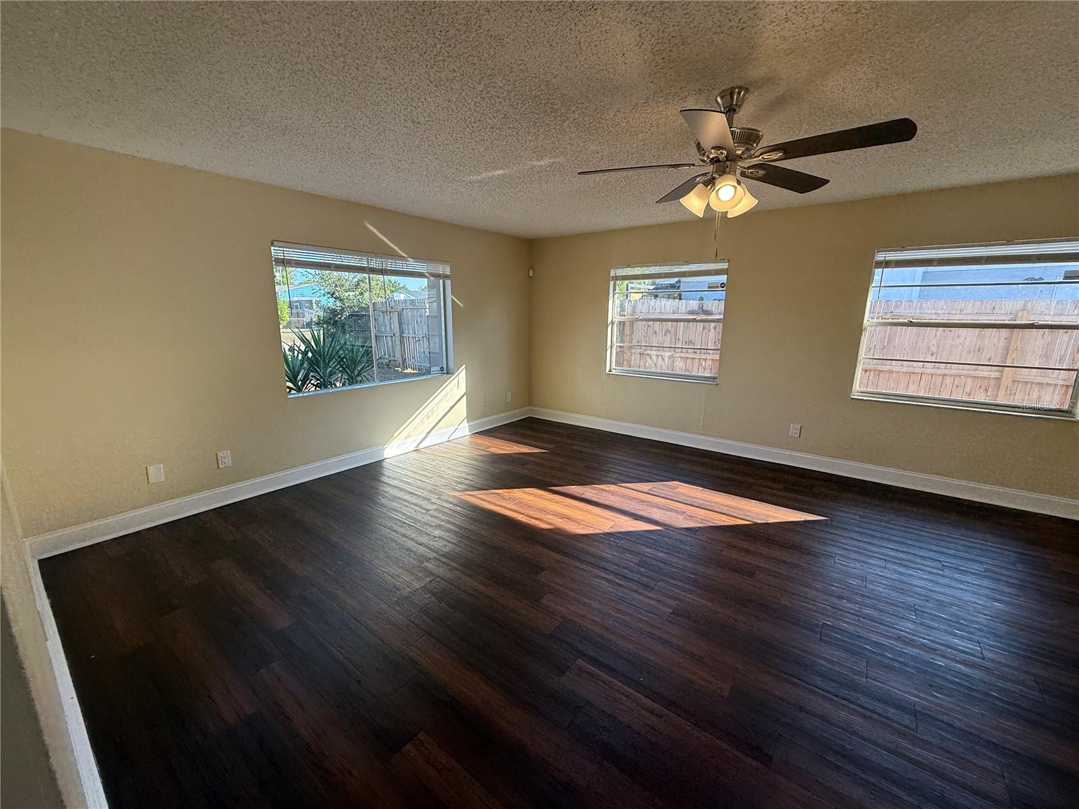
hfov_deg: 102.1
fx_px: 436
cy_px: 404
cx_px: 540
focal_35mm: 14
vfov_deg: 85.7
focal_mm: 2.22
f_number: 2.2
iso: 64
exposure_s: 1/210
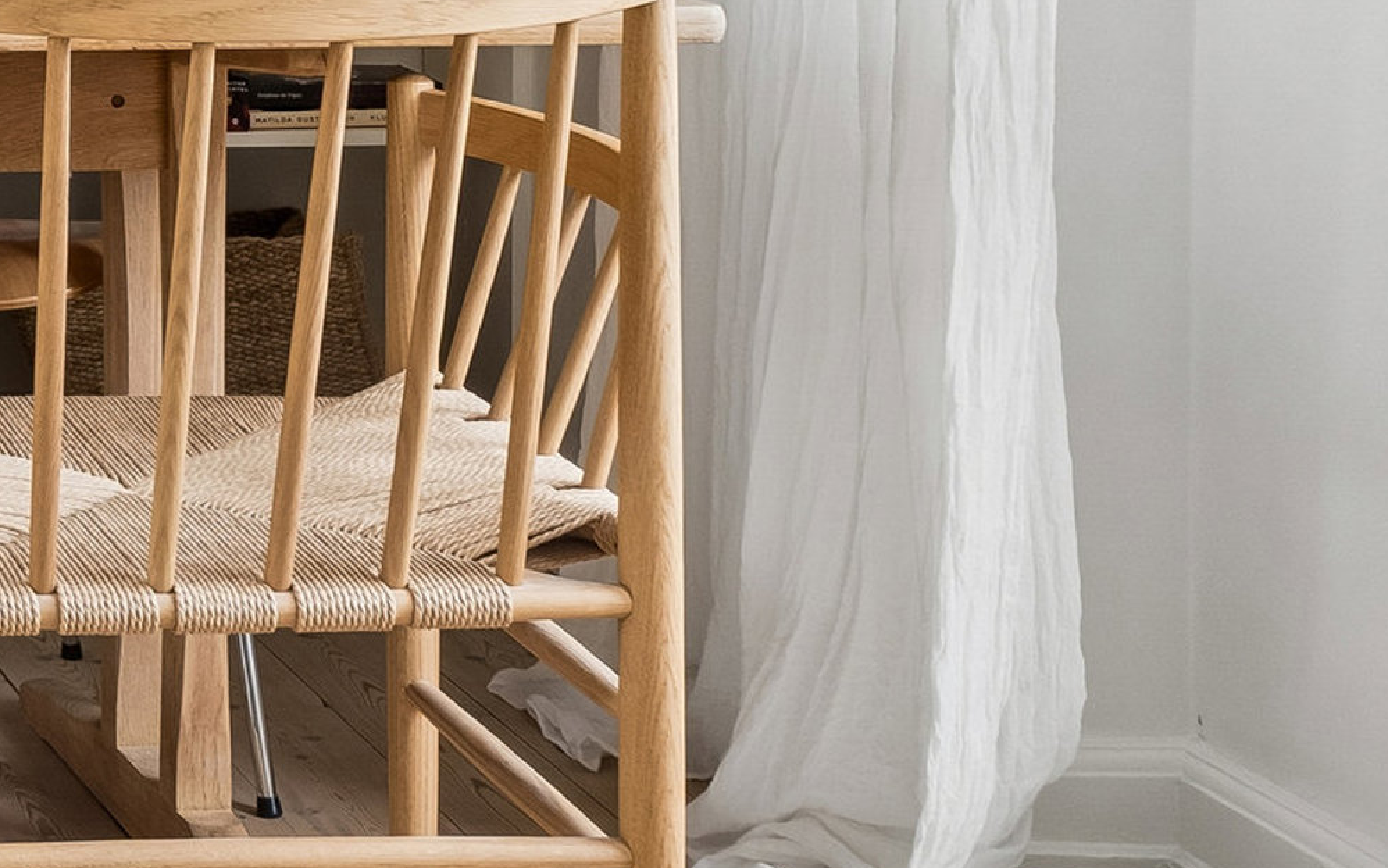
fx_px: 3557
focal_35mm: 94
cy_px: -303
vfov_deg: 13.4
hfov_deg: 19.1
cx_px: -760
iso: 200
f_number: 8
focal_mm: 16
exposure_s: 1/25
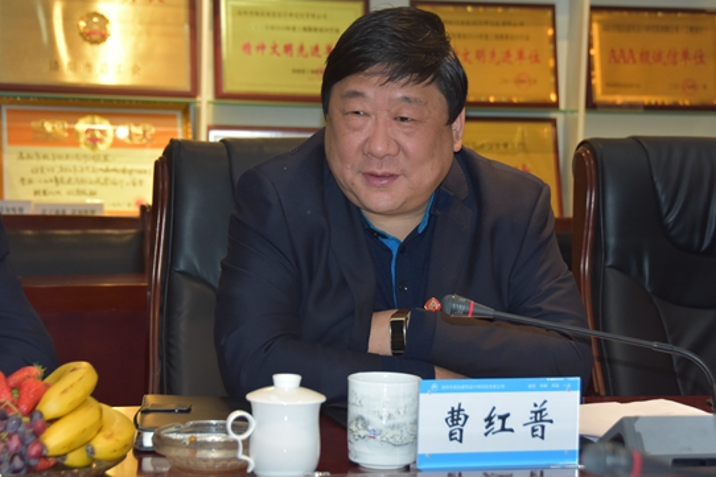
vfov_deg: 14.7
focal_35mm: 93
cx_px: 390
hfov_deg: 21.9
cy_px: 214
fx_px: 1849
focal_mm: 56
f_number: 4.8
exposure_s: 1/60
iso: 640
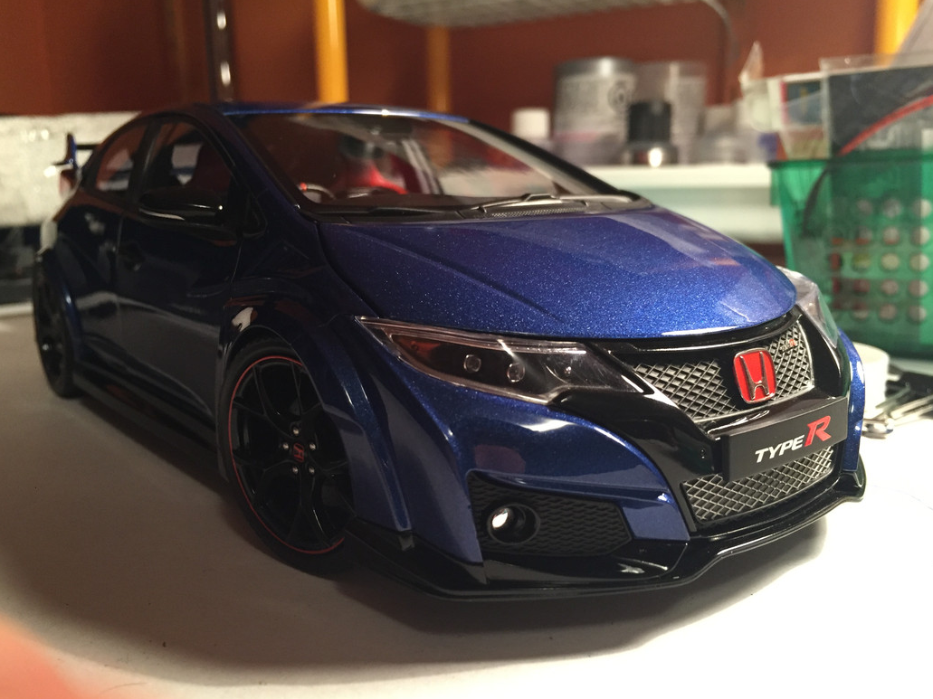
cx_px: 458
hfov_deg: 60.0
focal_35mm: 30
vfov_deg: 46.8
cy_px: 357
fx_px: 808
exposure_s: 1/30
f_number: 2.2
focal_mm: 4.15
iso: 160
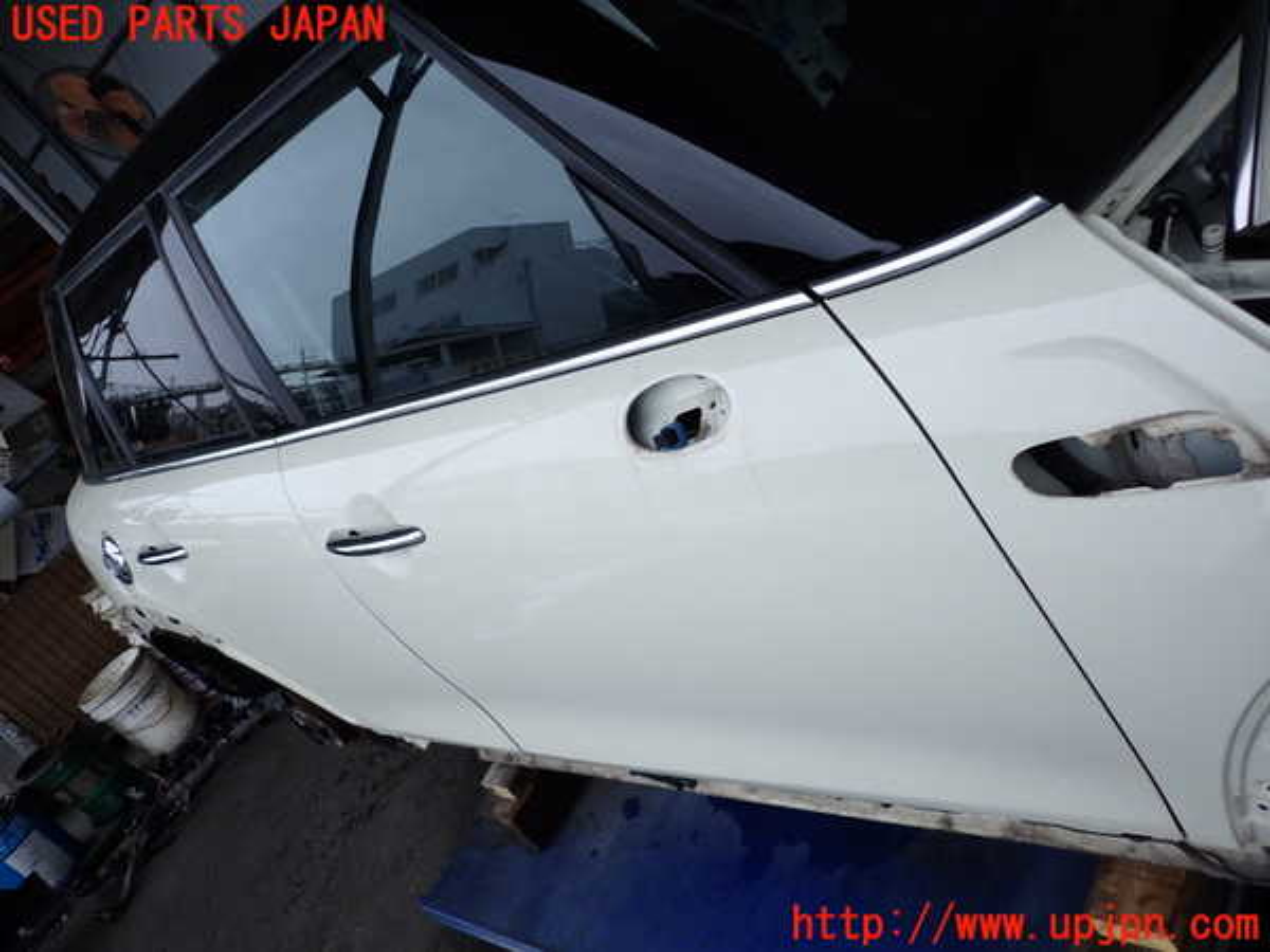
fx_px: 1027
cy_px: 476
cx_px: 635
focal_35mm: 28
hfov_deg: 63.4
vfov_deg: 49.7
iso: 100
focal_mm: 5.05
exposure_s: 1/640
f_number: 2.2
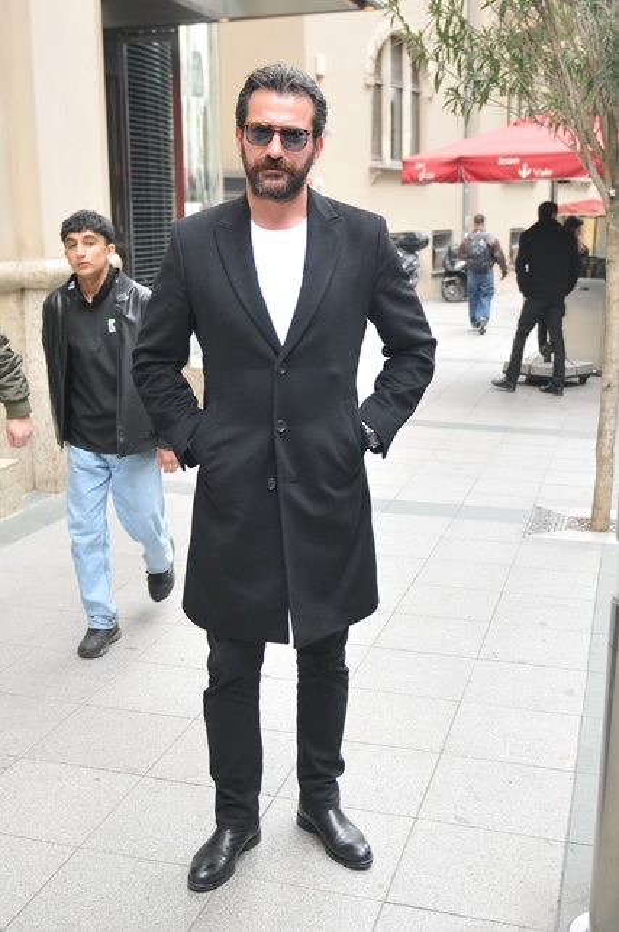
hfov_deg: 30.8
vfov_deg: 45.0
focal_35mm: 44
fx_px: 1125
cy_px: 466
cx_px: 310
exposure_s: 1/250
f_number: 8
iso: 200
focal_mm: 29
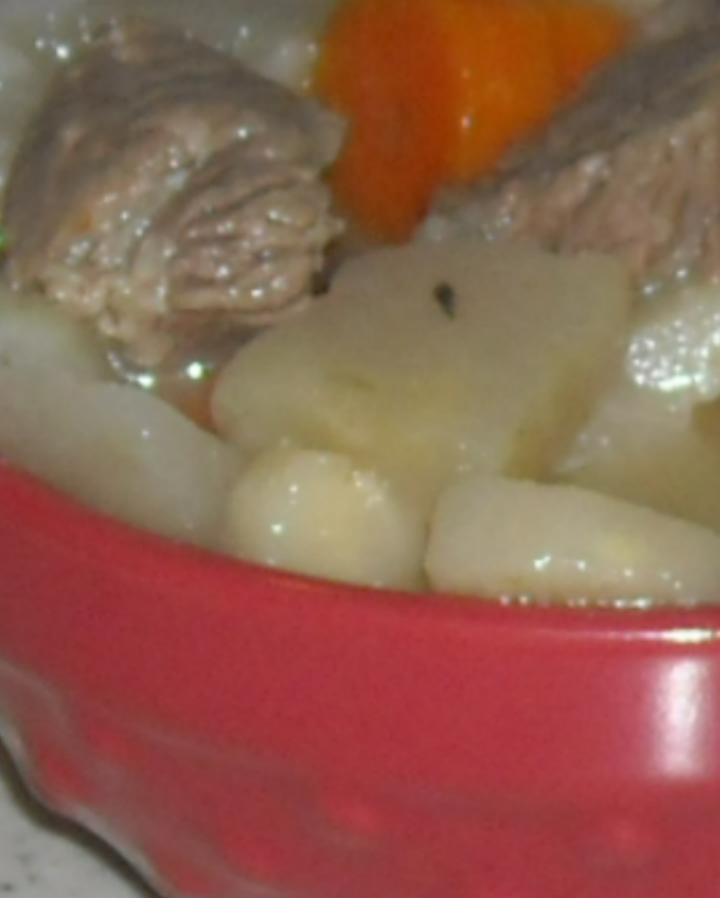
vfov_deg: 17.0
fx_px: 3007
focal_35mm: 113
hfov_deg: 13.5
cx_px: 657
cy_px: 416
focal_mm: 9.87
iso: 200
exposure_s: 1/125
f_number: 3.5
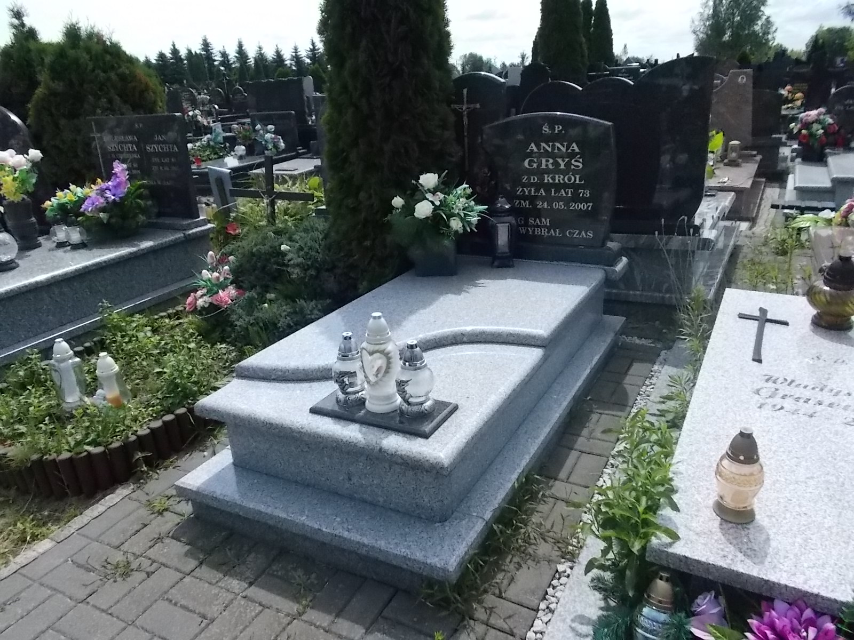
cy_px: 320
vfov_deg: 53.1
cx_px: 427
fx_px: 641
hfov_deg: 67.3
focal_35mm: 26
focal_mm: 4.6
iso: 400
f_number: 8
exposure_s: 1/800
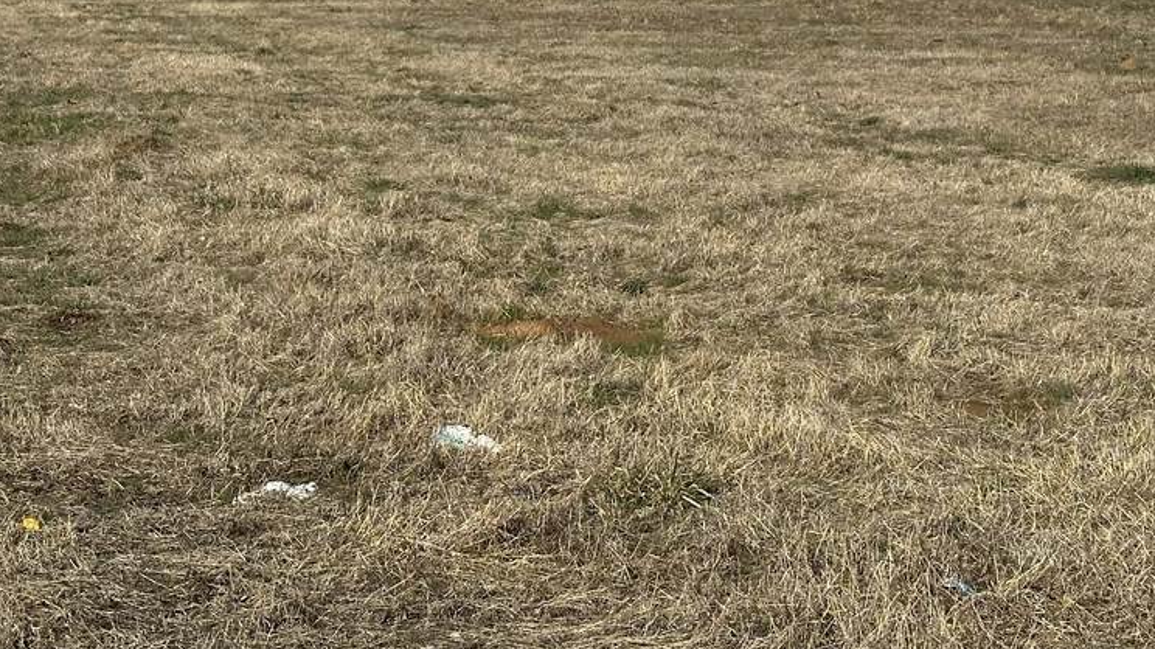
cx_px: 688
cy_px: 19
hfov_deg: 23.6
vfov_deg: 13.3
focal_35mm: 90
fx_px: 2756
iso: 64
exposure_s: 1/5882
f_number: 1.78
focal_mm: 6.86
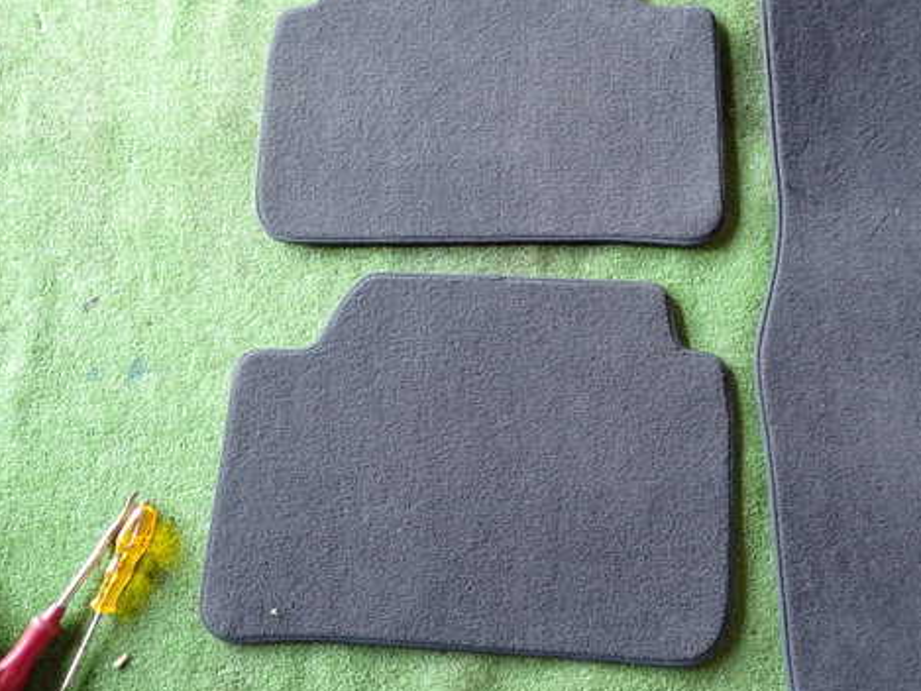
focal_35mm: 32
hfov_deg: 56.6
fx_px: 852
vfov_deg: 44.2
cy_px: 328
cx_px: 518
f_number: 2
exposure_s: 1/50
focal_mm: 4.5
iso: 200
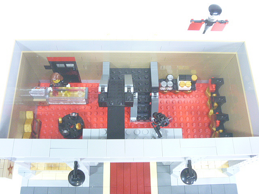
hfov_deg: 52.6
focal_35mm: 35
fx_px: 262
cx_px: 130
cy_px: 97
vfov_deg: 40.7
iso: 400
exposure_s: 1/8
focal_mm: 6.3
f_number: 3.5
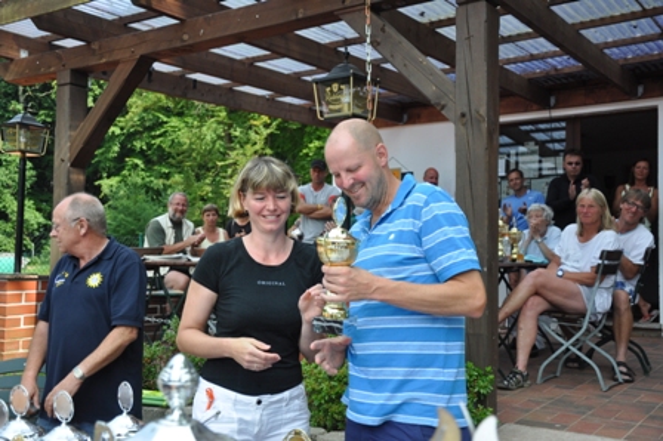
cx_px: 332
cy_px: 220
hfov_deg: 49.6
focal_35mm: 39
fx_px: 718
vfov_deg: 34.2
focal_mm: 26
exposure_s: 1/1000
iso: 500
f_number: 4
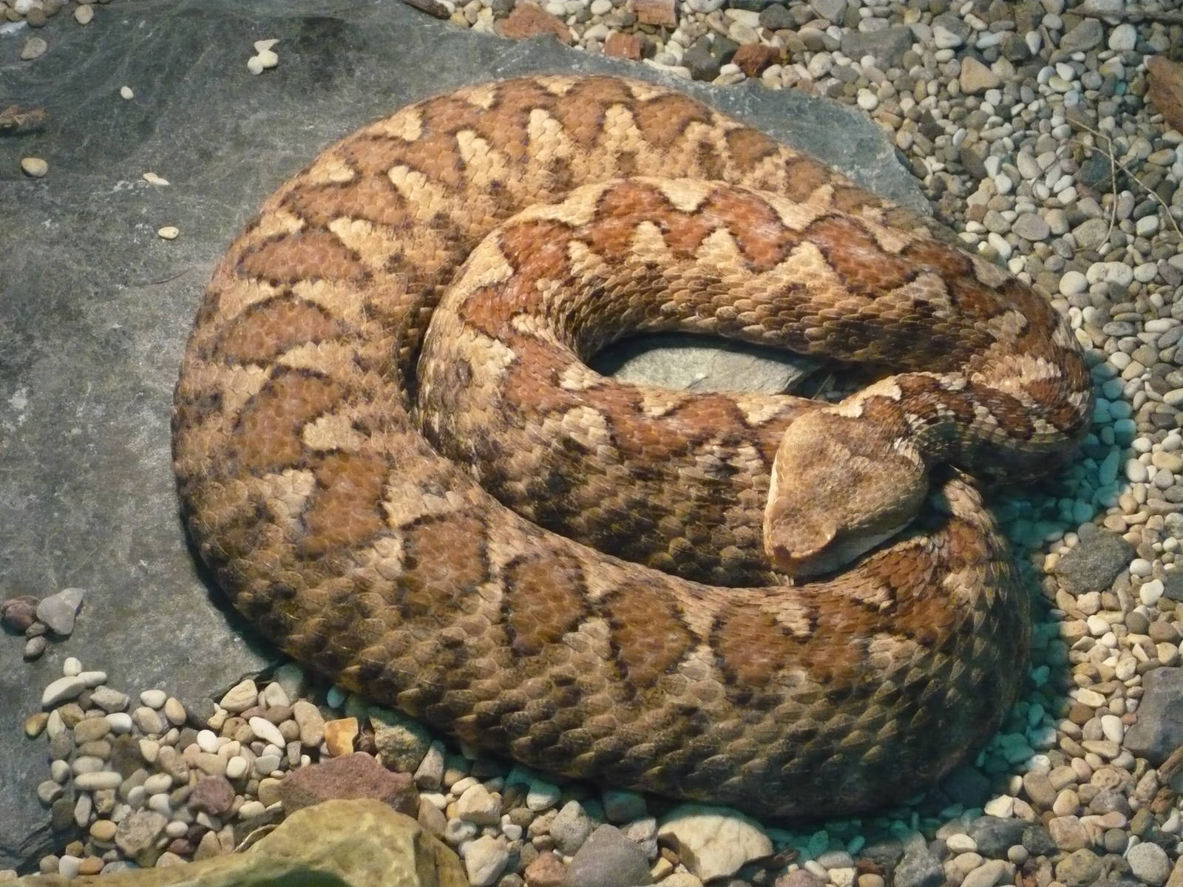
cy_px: 444
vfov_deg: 14.8
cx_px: 592
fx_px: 3417
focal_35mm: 100
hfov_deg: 19.6
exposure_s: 1/60
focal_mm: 16.5
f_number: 5.1
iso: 800
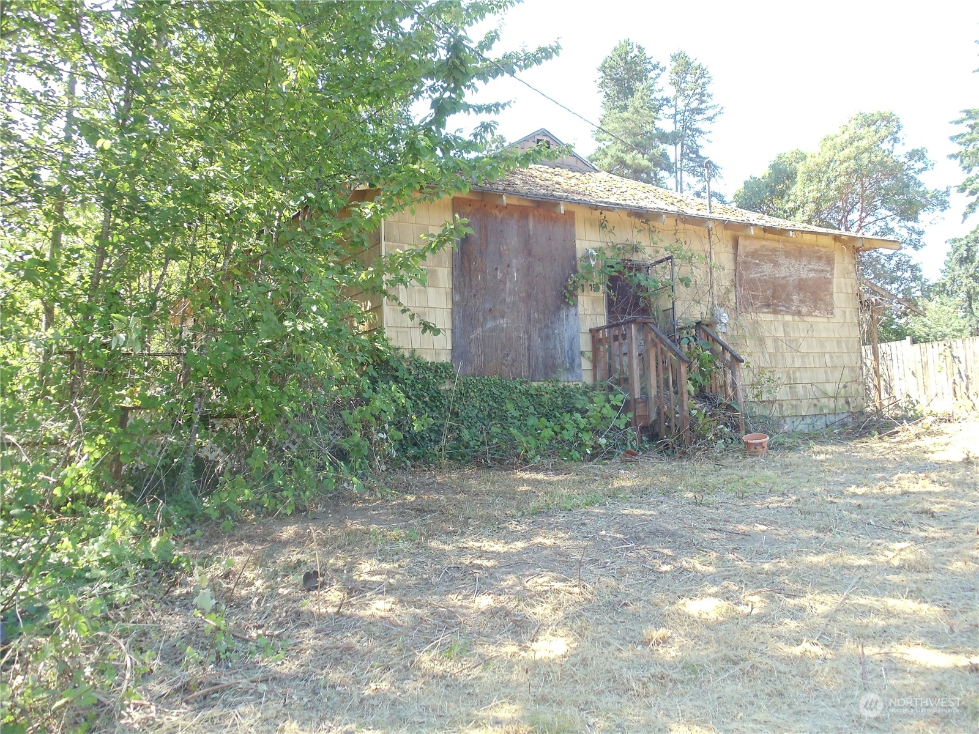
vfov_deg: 32.9
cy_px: 367
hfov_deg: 42.9
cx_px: 490
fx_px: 1244
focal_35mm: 44
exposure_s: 1/60
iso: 160
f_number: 3.5
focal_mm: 6
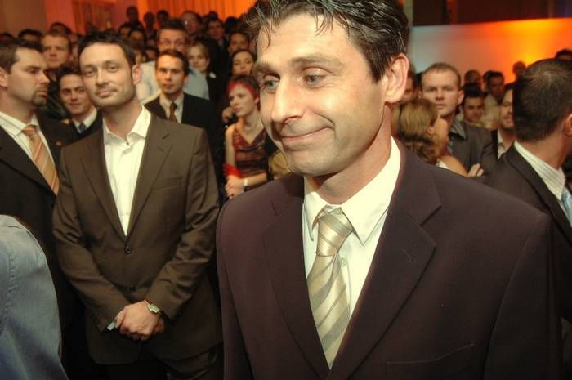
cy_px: 190
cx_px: 286
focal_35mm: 34
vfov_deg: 38.3
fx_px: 548
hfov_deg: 55.2
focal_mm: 23
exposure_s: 1/20
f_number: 4
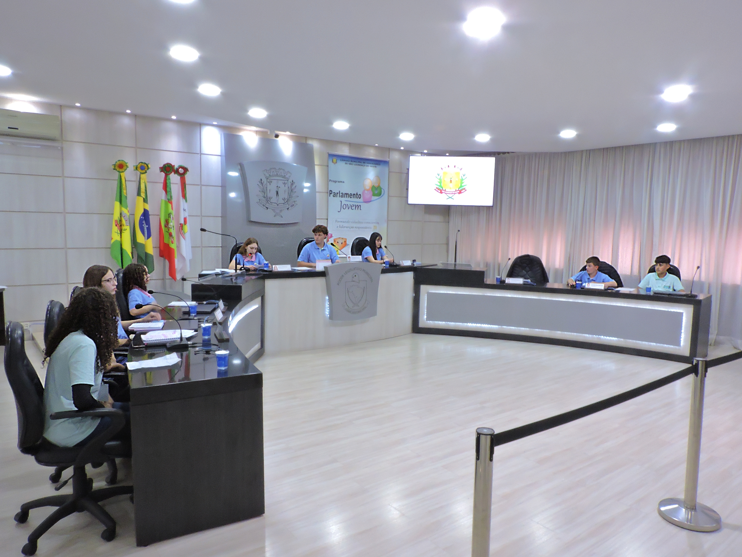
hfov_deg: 71.6
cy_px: 278
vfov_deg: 56.8
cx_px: 371
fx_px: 514
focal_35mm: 24
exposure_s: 1/10
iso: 800
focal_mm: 4.3
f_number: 8.3
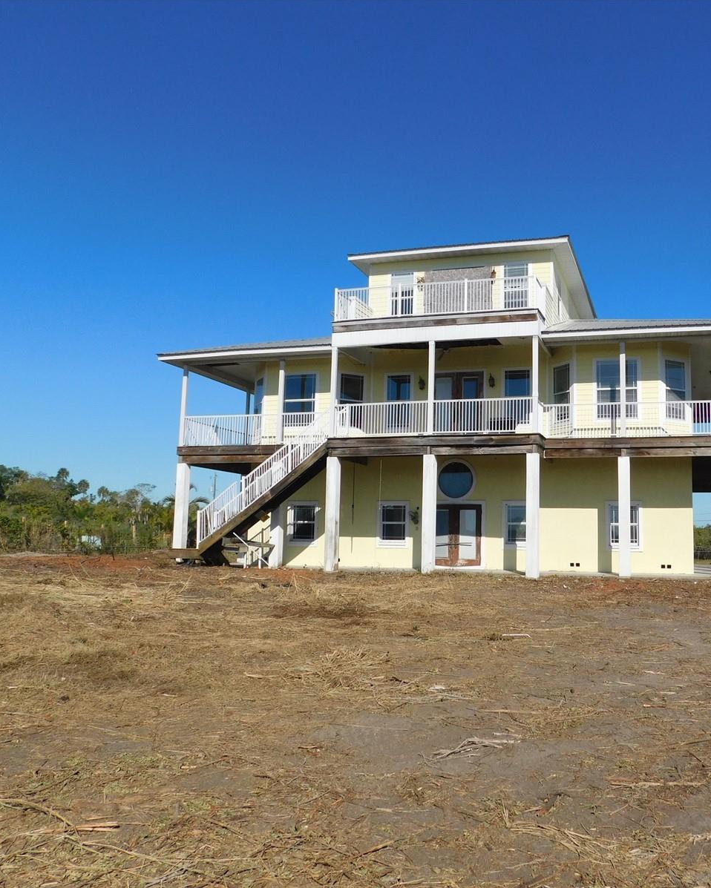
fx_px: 789
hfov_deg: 47.7
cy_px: 444
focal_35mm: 30
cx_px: 473
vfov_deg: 58.8
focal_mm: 4
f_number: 6
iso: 125
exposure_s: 1/800
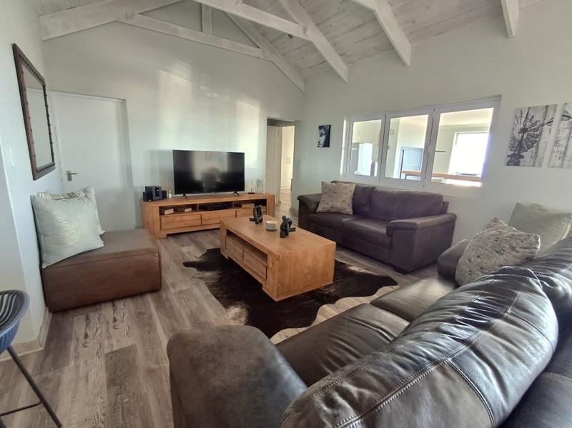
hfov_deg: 94.5
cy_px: 214
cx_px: 286
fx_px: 264
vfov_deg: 78.0
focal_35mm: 16
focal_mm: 1.64
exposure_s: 1/40
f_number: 2.2
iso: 80
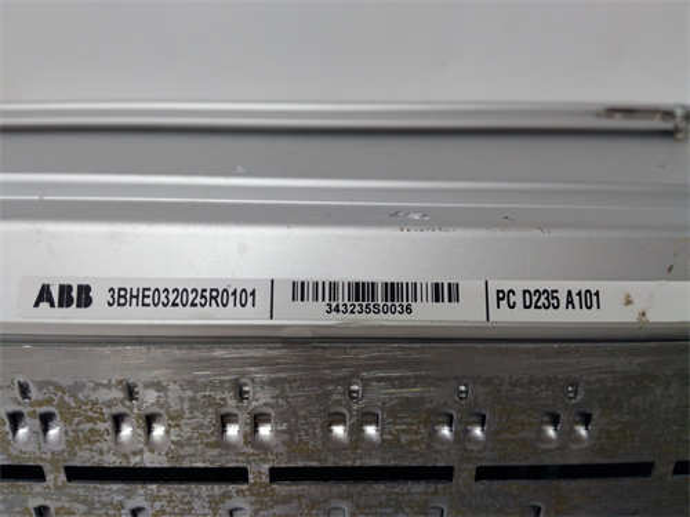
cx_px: 345
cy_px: 258
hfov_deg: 65.3
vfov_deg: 51.4
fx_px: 538
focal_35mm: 27
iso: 132
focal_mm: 3.79
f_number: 2
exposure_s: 1/33
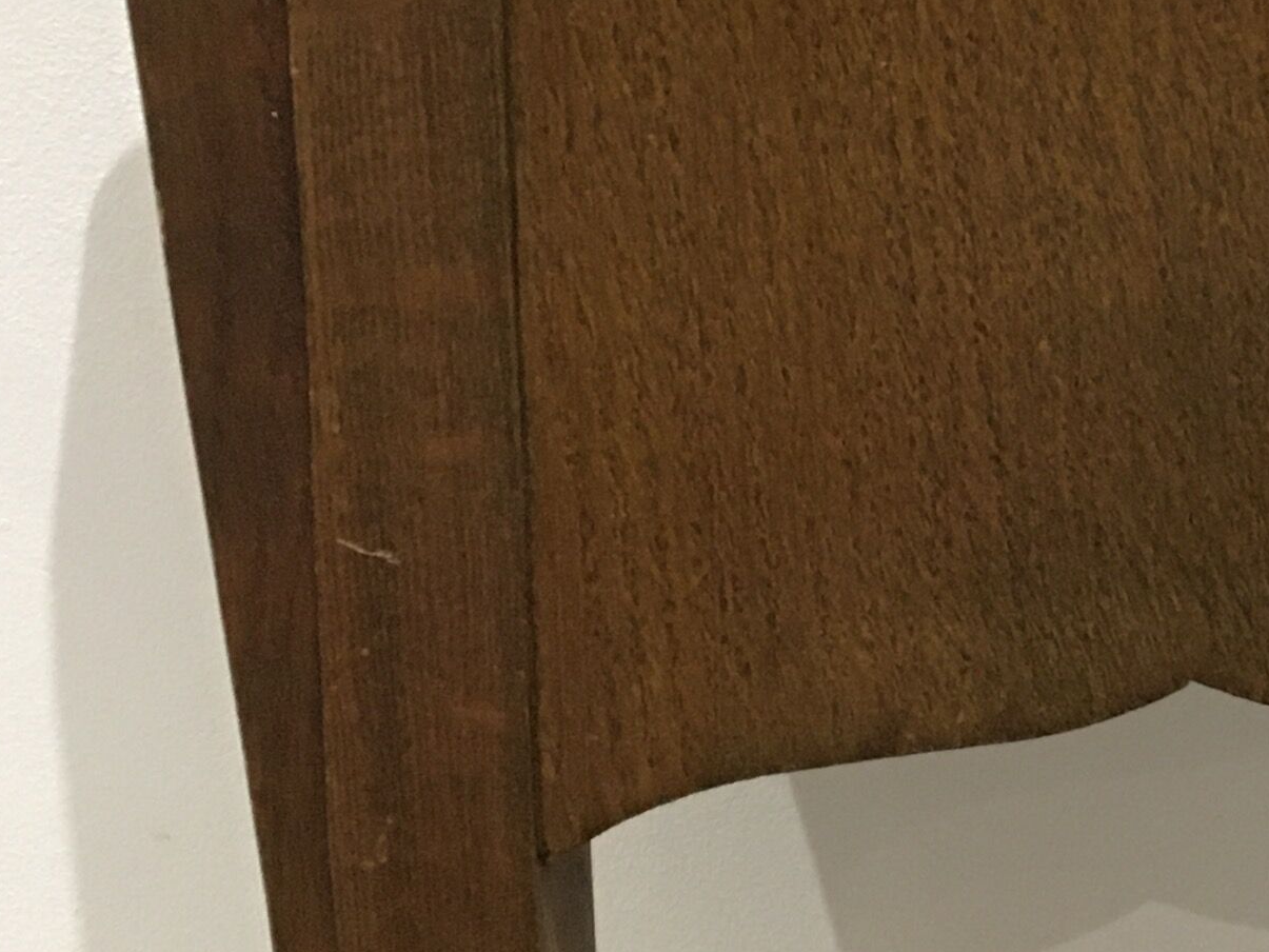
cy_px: 37
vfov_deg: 15.0
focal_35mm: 97
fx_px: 3556
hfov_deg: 19.0
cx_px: 1543
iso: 200
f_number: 2.2
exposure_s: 1/15
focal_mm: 4.15
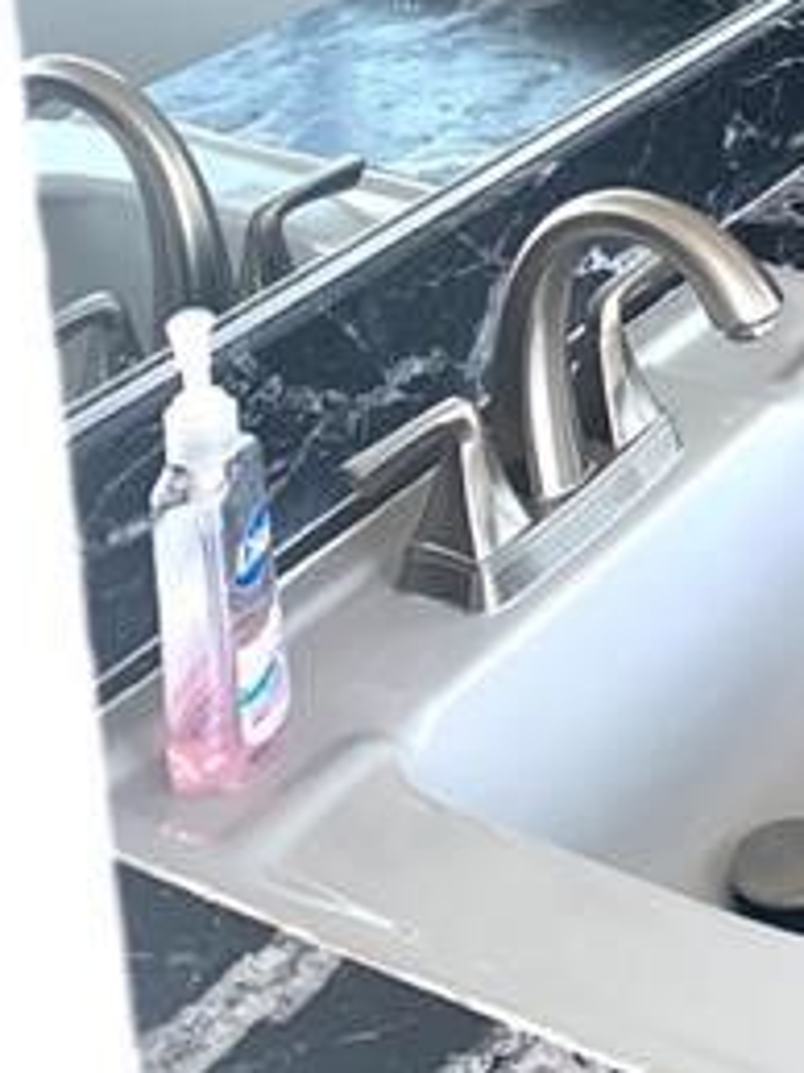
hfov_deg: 18.0
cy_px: -211
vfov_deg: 23.2
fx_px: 2387
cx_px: 1015
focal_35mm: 77
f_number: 1.8
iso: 40
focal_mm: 4.25
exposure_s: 1/121
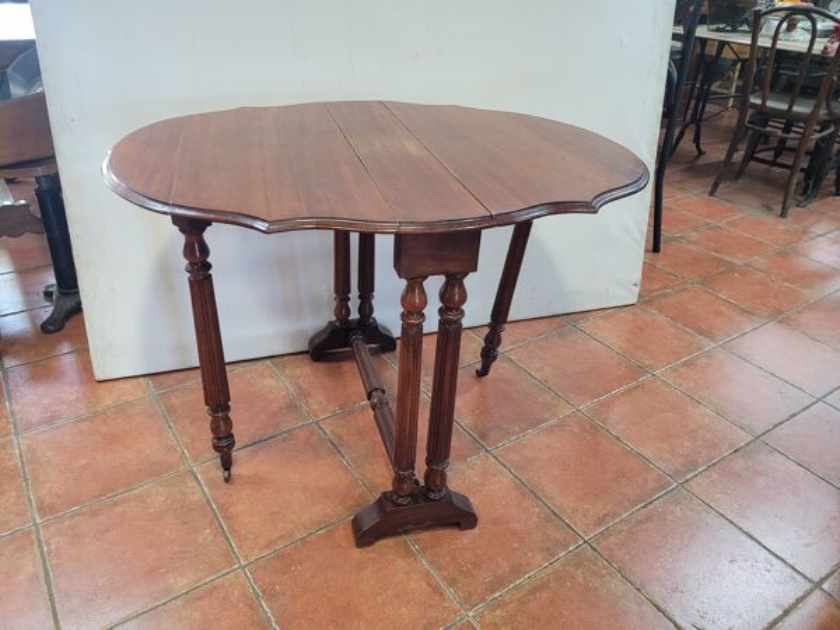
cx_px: 420
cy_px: 315
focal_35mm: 26
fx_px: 631
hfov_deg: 67.3
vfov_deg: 53.1
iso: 400
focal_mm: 5.4
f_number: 1.8
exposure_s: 1/50
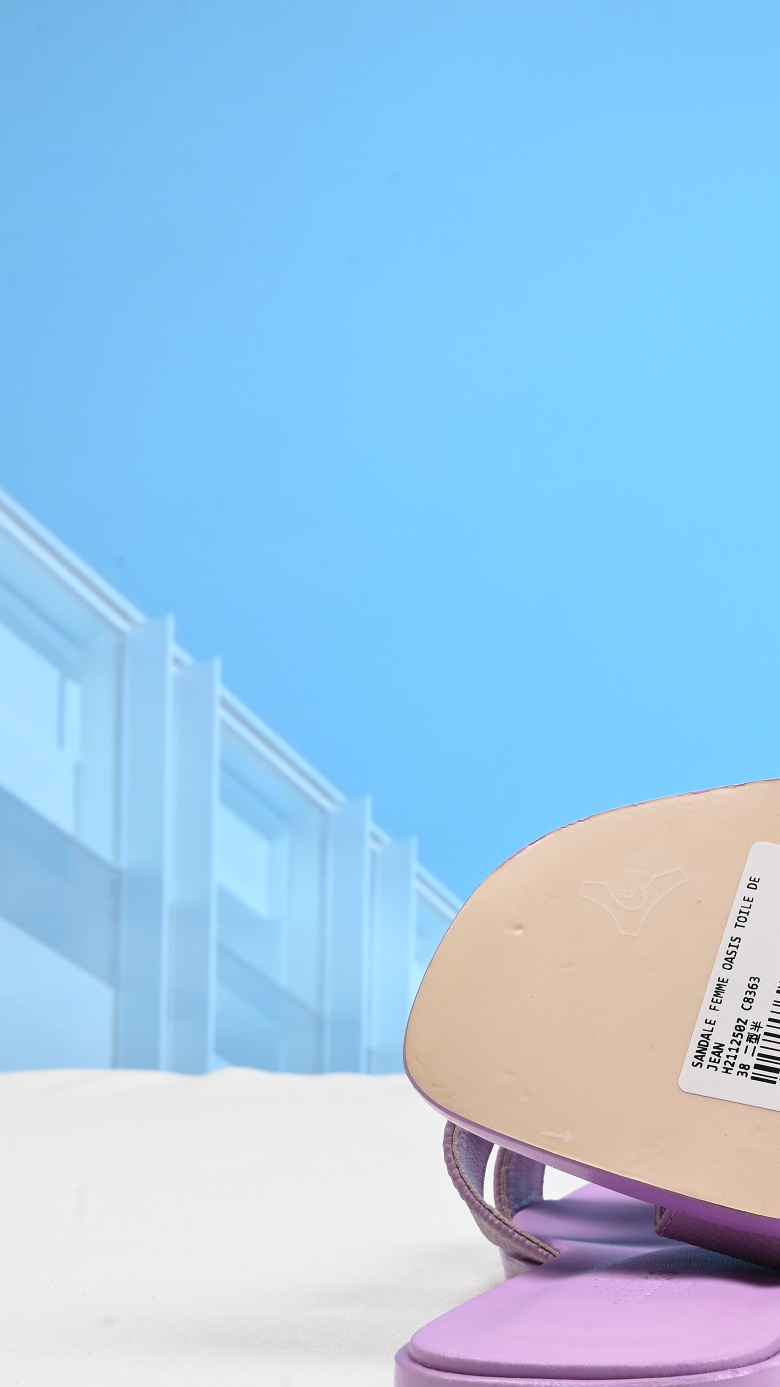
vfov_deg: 25.6
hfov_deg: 14.0
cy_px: 604
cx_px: 1004
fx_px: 3052
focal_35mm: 83
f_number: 16
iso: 100
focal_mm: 40
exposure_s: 1/2.5
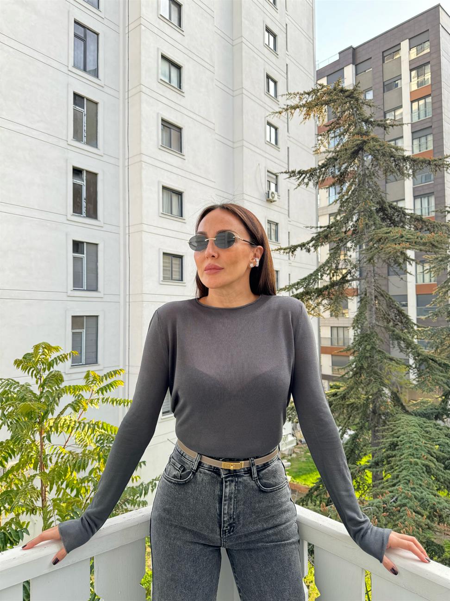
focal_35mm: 24
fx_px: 416
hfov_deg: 56.8
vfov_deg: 71.6
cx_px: 225
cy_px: 300
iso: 80
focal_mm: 6.76
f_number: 1.78
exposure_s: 1/158
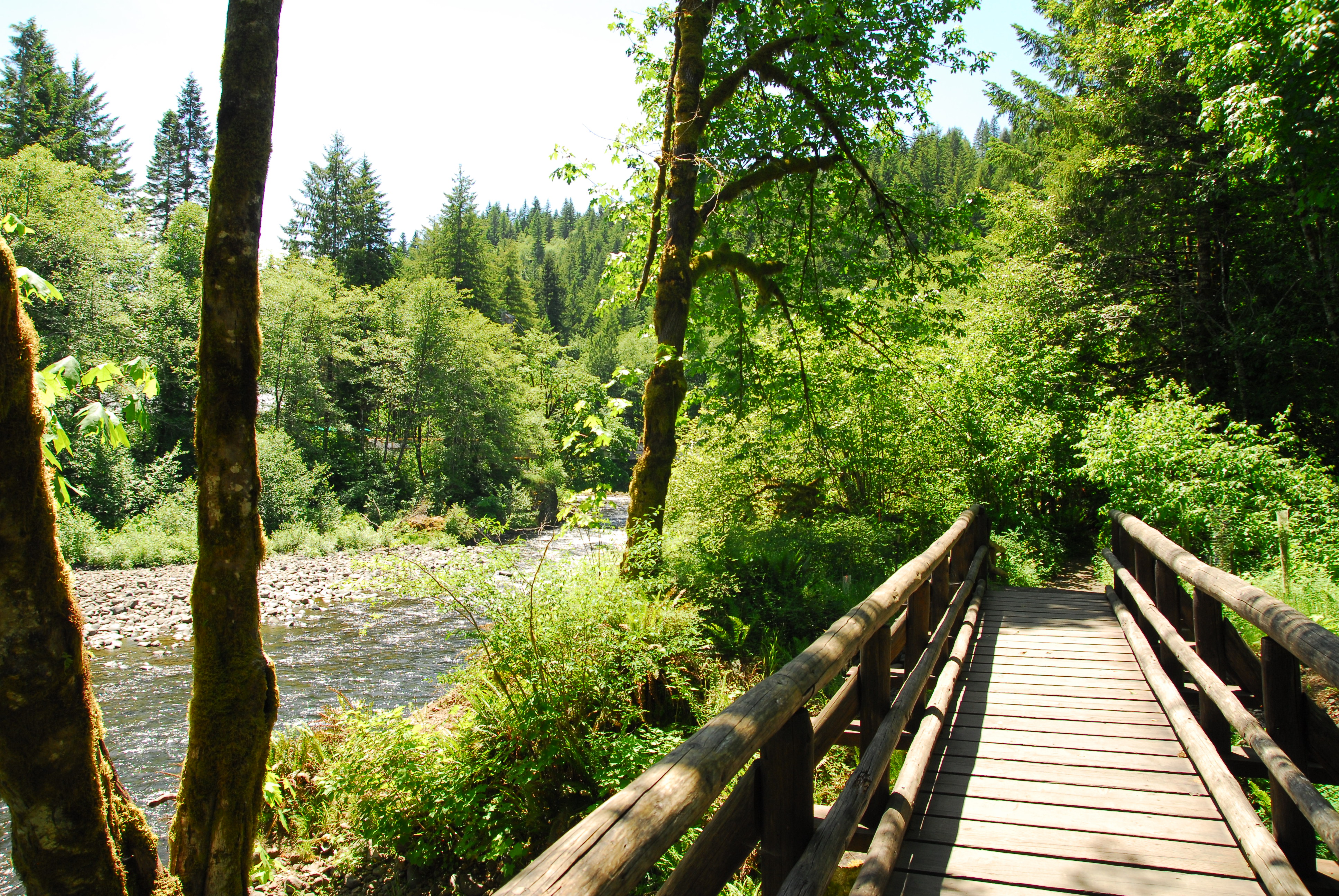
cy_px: 448
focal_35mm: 48
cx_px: 670
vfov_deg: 28.2
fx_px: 1787
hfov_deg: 41.1
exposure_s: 1/320
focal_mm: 32
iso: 320
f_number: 5.6
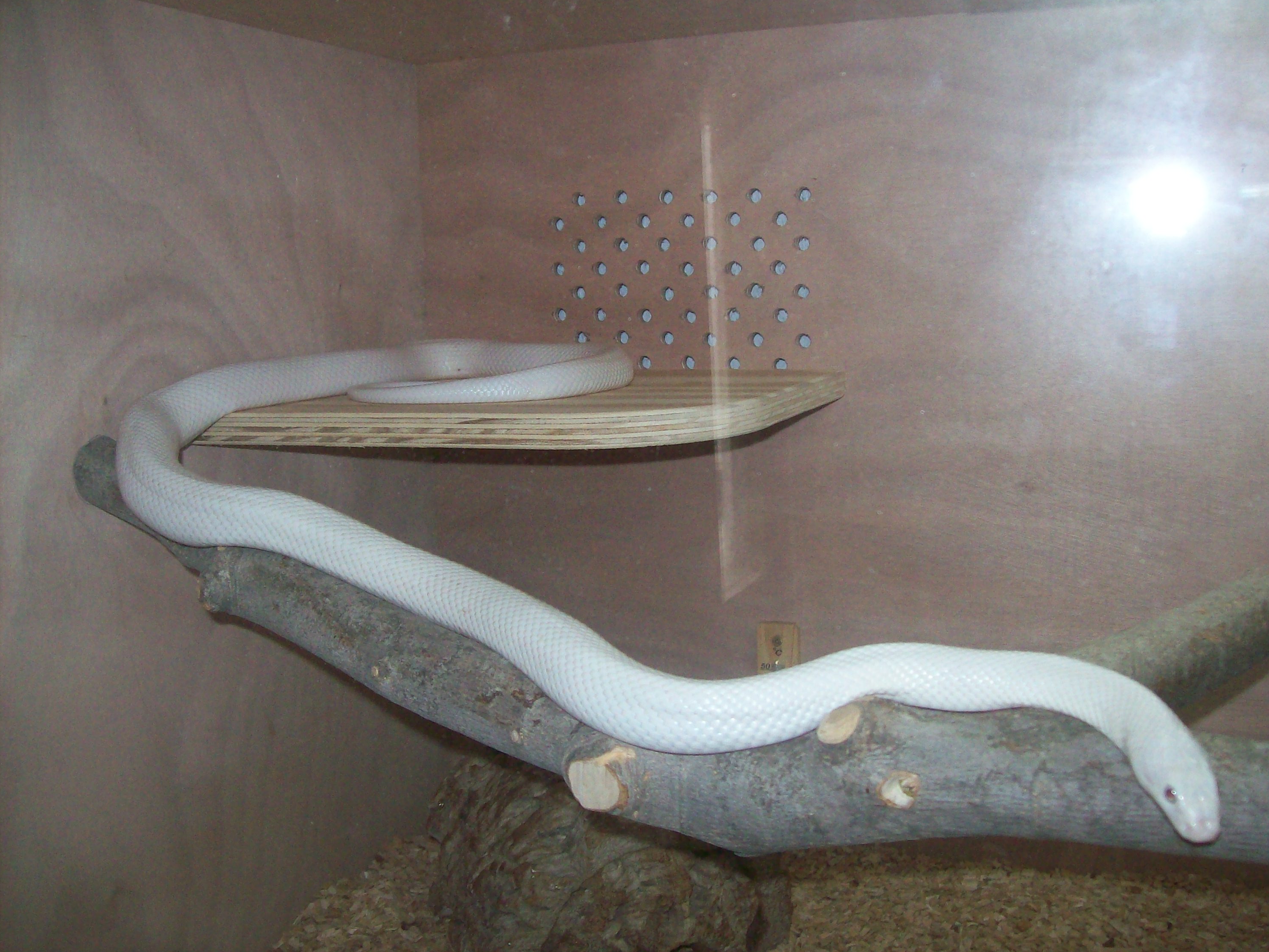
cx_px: 651
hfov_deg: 50.1
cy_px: 465
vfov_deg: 38.7
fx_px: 1356
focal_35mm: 37
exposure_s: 1/64
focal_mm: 6
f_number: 2.7
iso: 200
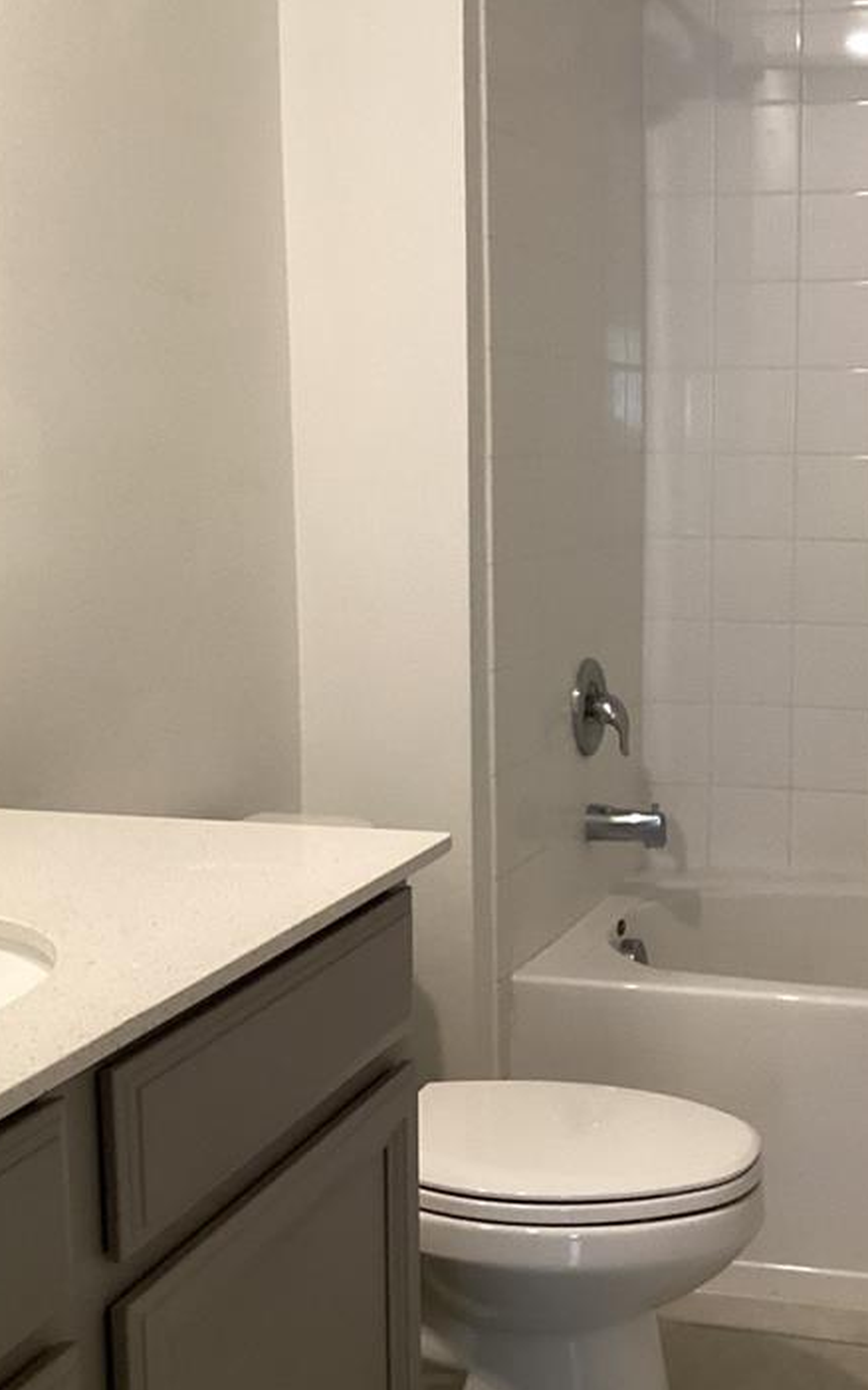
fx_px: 1817
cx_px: 735
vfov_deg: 41.8
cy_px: 644
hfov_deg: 26.2
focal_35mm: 48
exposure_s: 1/60
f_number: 2.4
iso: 160
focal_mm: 3.3
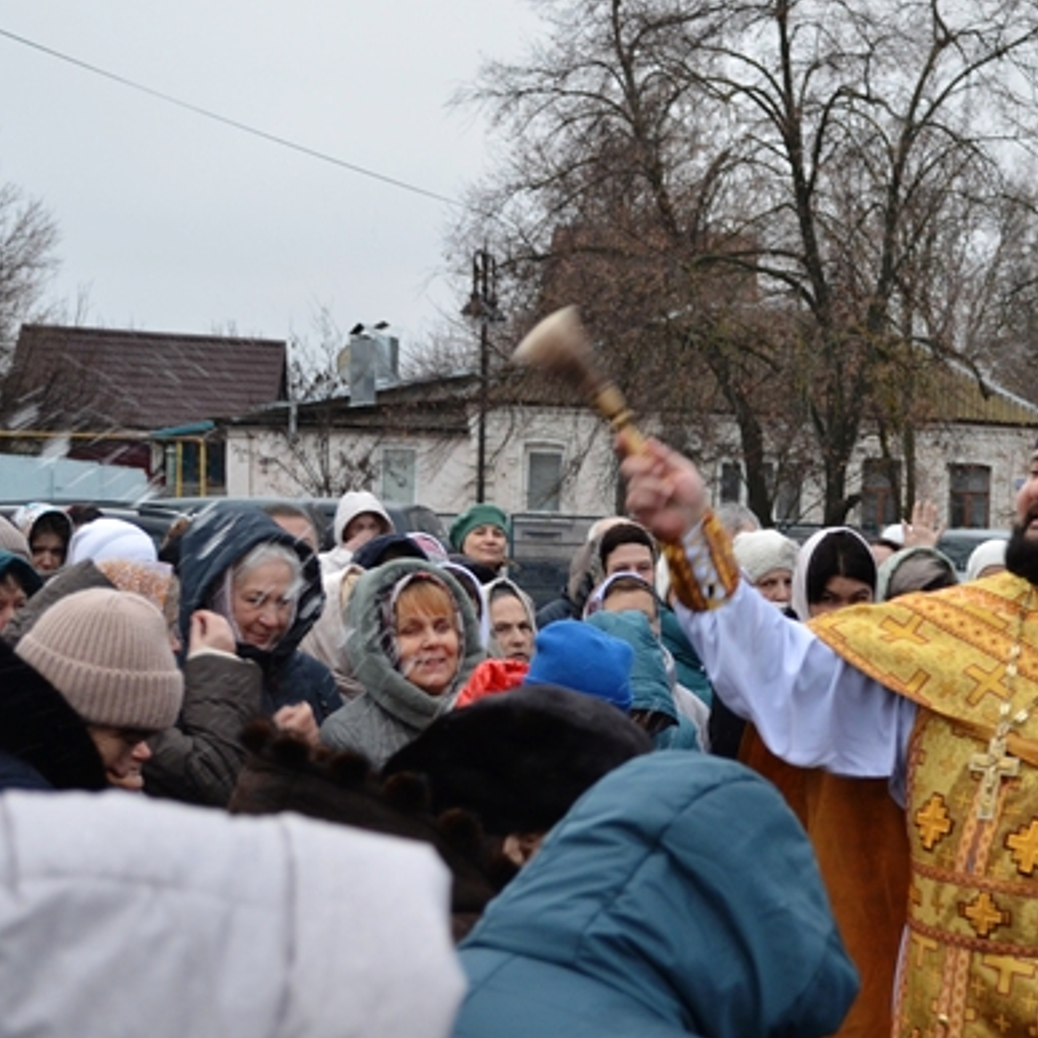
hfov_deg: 18.7
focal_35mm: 92
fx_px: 3117
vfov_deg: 18.9
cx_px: 829
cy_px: 511
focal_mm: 35
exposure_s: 1/100
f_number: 5
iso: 400
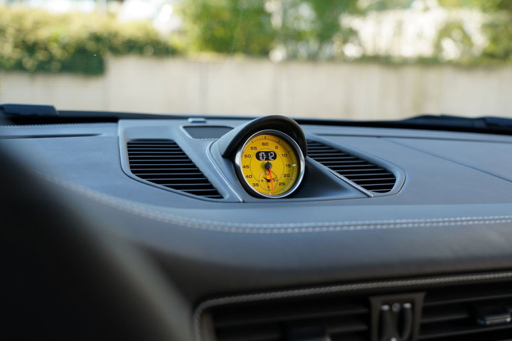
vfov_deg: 28.6
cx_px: 259
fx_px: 668
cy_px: 169
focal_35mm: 47
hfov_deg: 41.9
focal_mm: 46
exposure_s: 1/160
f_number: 5
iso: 100
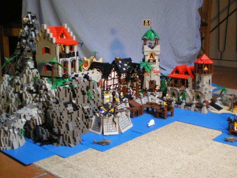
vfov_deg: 31.5
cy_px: 85
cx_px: 125
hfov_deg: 41.2
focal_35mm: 46
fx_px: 315
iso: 400
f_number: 3.1
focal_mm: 6.3
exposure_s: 1/50
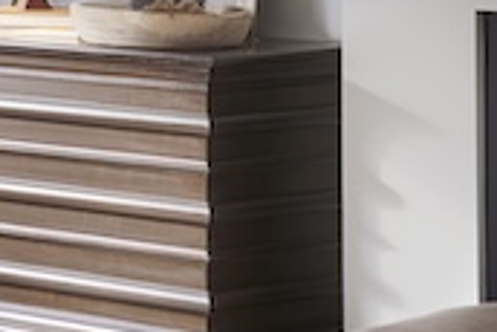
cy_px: -72
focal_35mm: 230
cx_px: -722
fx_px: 3178
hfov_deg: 8.2
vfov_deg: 6.0
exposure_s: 4
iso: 200
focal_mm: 44
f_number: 8
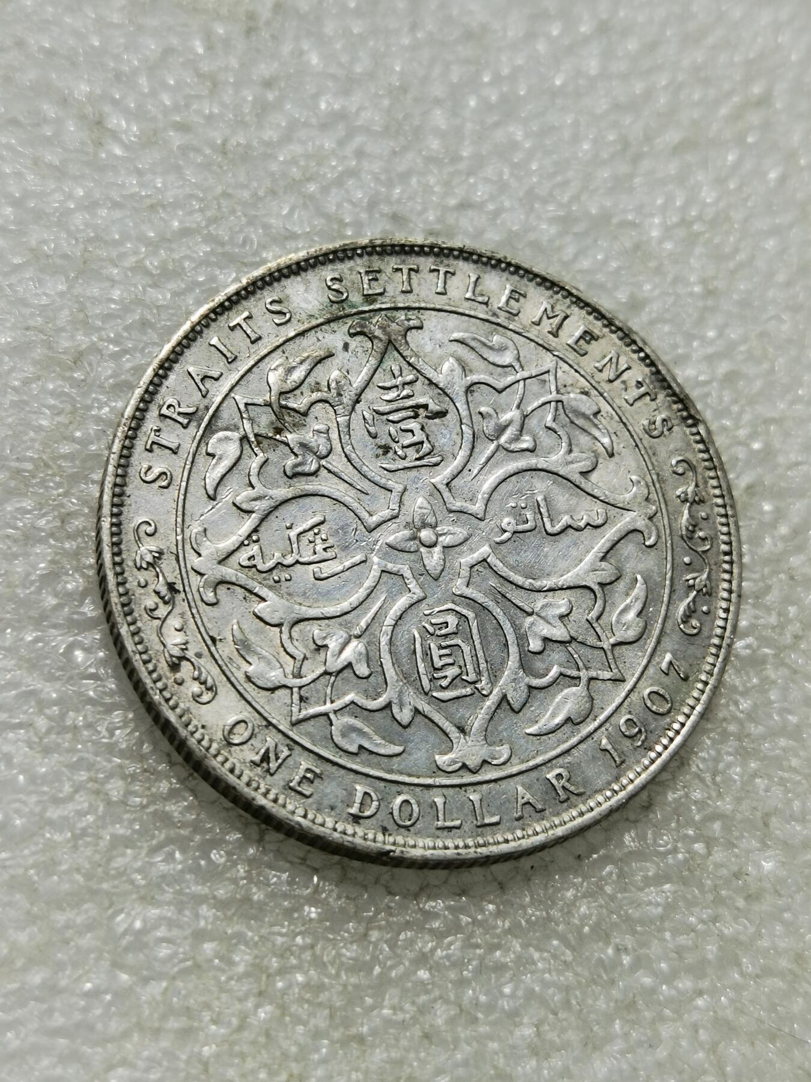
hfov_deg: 21.9
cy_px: 541
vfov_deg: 29.0
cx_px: 406
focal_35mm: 67
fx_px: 2093
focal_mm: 6.67
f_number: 1.9
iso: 50
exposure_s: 1/100
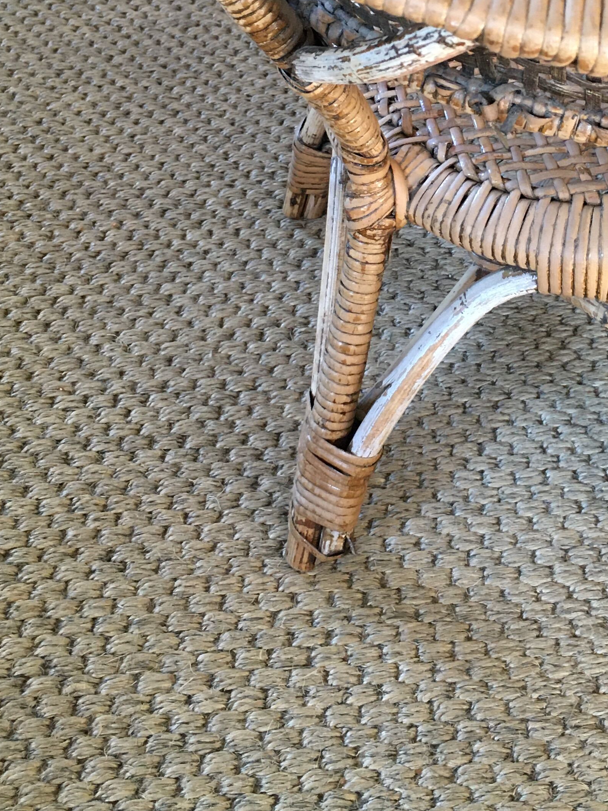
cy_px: 133
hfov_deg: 26.1
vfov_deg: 33.6
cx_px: 483
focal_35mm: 55
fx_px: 1288
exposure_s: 1/33
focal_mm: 4.15
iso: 160
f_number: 2.2
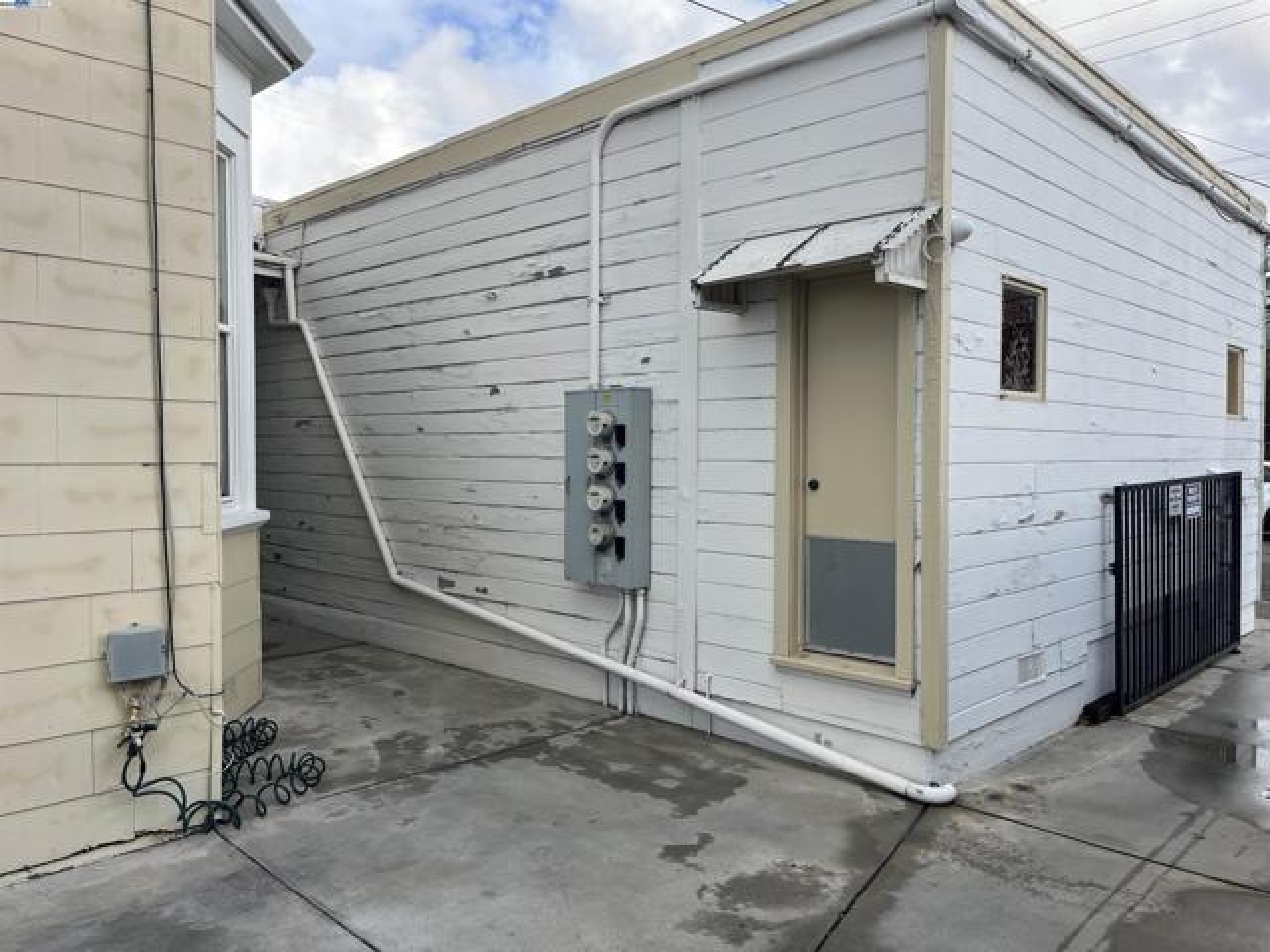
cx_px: 635
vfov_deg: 53.1
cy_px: 476
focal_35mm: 26
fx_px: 954
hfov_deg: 67.3
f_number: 1.6
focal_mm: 5.1
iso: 50
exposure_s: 1/1580
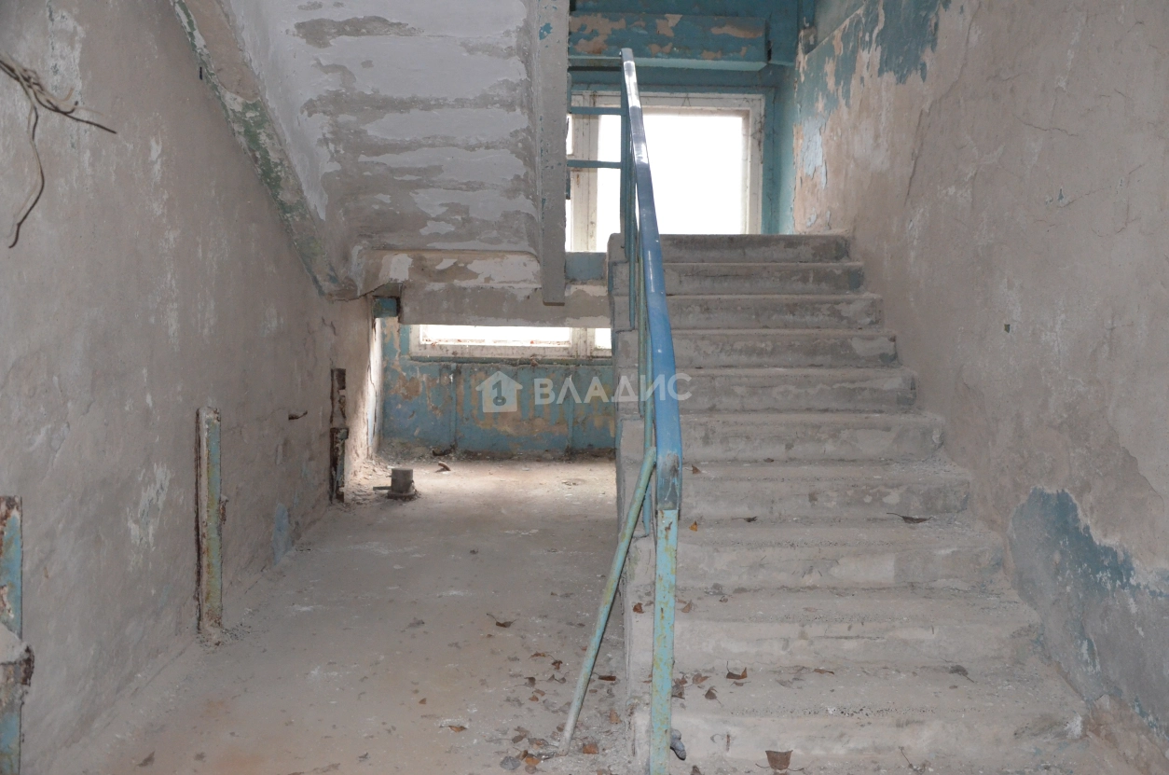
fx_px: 1070
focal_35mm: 33
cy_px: 388
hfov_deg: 57.3
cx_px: 584
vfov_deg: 39.8
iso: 3200
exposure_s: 1/60
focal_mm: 22
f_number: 3.8
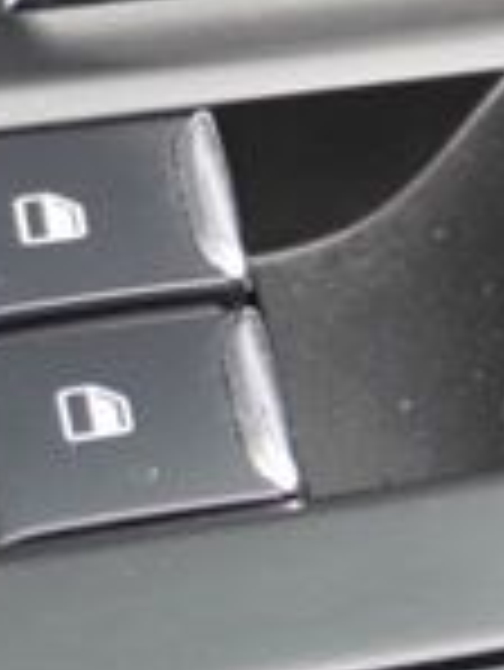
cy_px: 423
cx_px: 1809
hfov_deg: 6.5
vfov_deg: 10.0
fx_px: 3838
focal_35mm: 198
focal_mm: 20
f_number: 4
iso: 160
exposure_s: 1/60
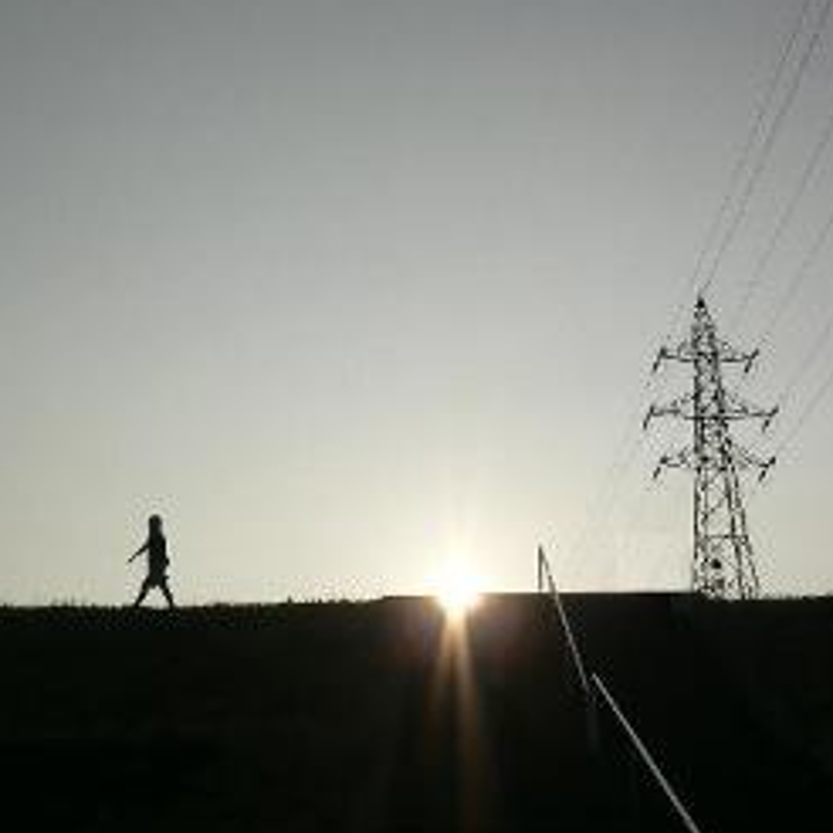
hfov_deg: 32.2
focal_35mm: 53
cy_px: 352
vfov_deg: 32.1
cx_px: 379
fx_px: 1443
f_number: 5.6
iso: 80
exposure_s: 1/1600
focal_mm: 5.8
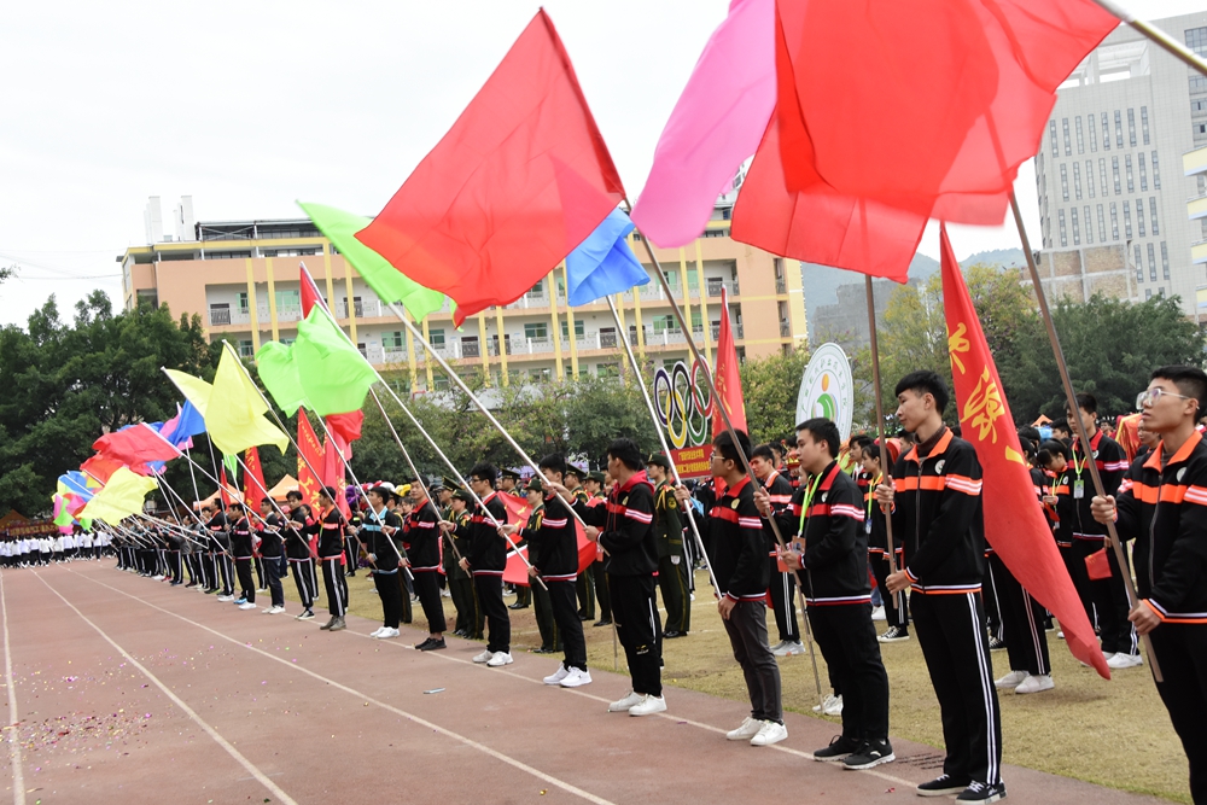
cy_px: 402
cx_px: 604
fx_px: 1609
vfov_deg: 28.1
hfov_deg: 41.1
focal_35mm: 48
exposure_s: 1/90
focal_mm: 32
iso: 1100
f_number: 8
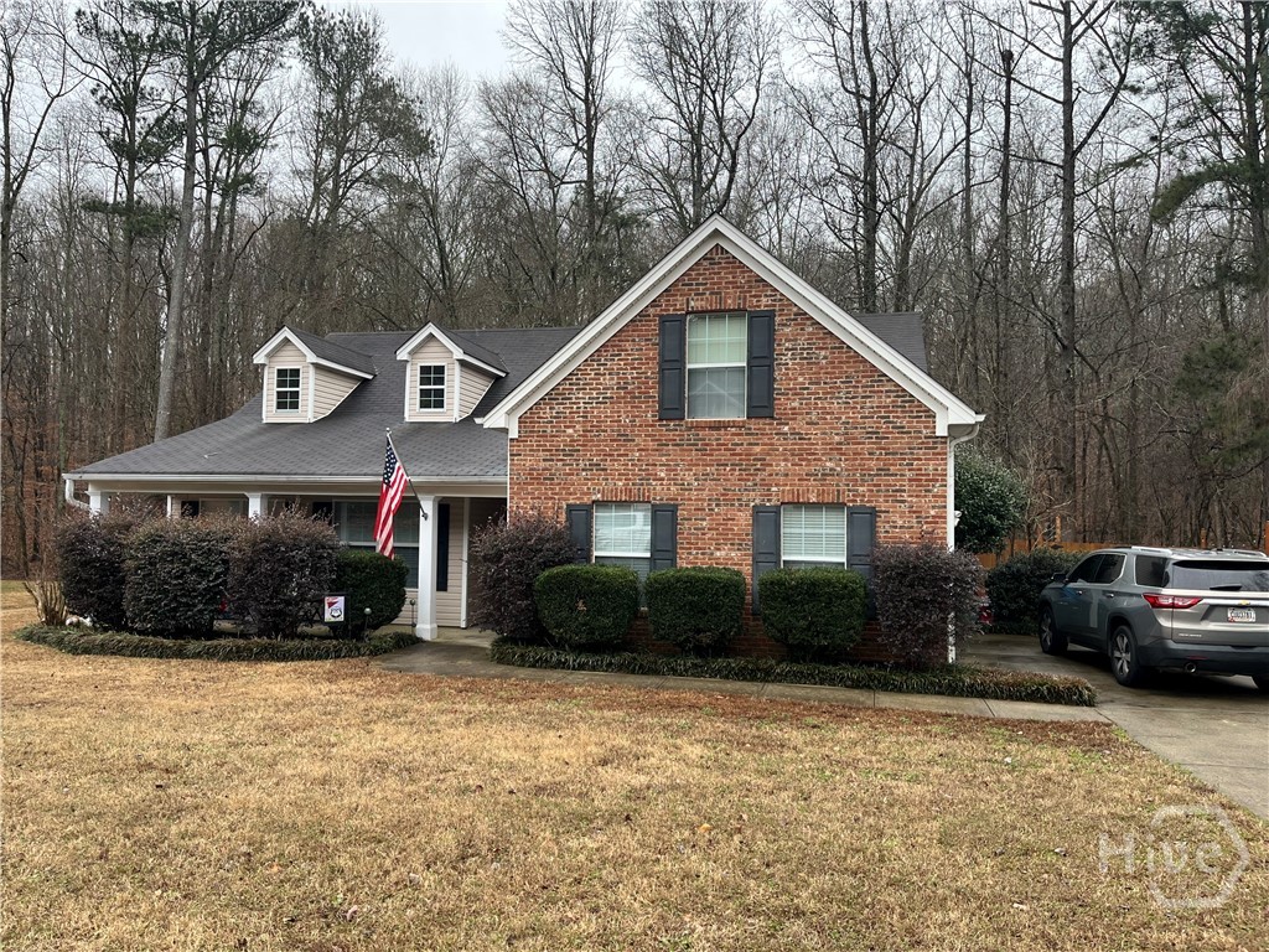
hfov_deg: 67.3
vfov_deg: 53.1
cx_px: 634
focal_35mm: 26
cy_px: 476
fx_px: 953
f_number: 1.6
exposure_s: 1/155
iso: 40
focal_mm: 5.1
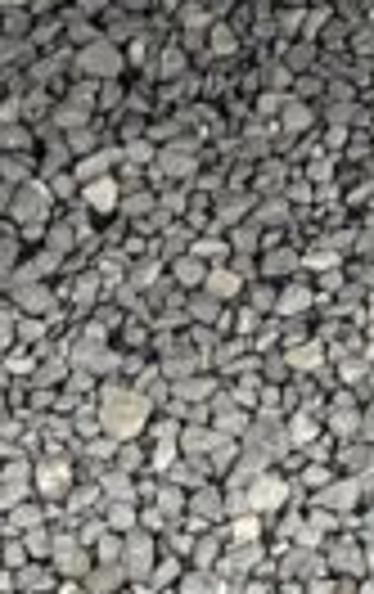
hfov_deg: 5.4
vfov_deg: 7.5
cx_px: 716
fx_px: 3865
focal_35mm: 238
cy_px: -1292
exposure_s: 1/159
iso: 16
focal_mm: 3
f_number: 1.8
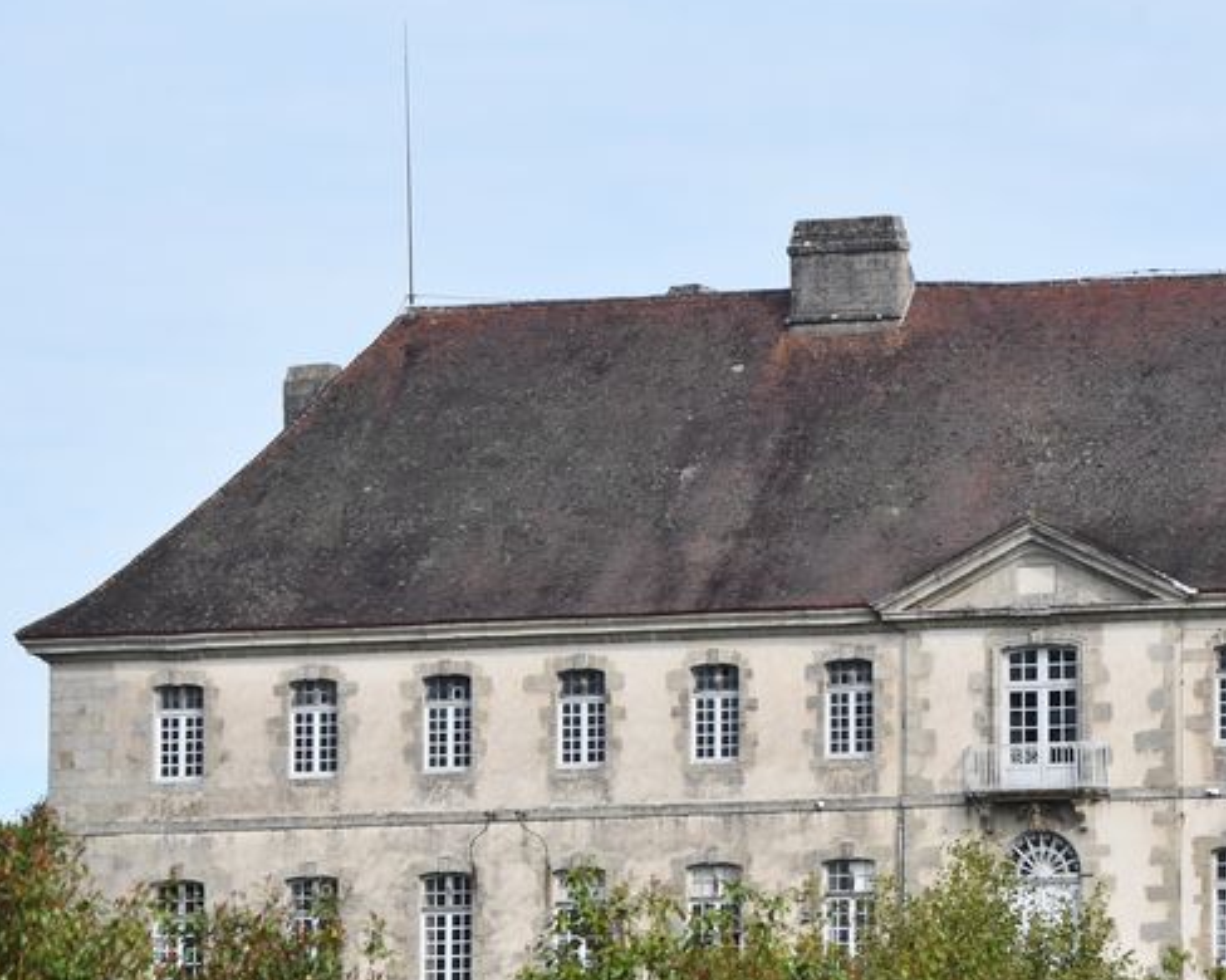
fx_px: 10990
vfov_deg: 5.1
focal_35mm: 303
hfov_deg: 6.4
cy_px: 744
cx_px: 1023
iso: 200
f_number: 6.3
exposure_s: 1/640
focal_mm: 100
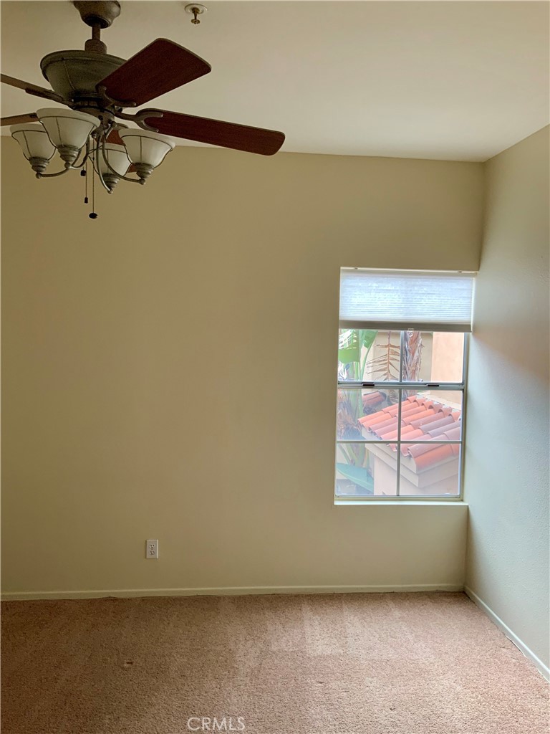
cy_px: 367
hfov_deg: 48.2
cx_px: 275
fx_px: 614
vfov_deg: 61.7
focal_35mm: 29
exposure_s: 1/122
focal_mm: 3
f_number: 1.8
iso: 64
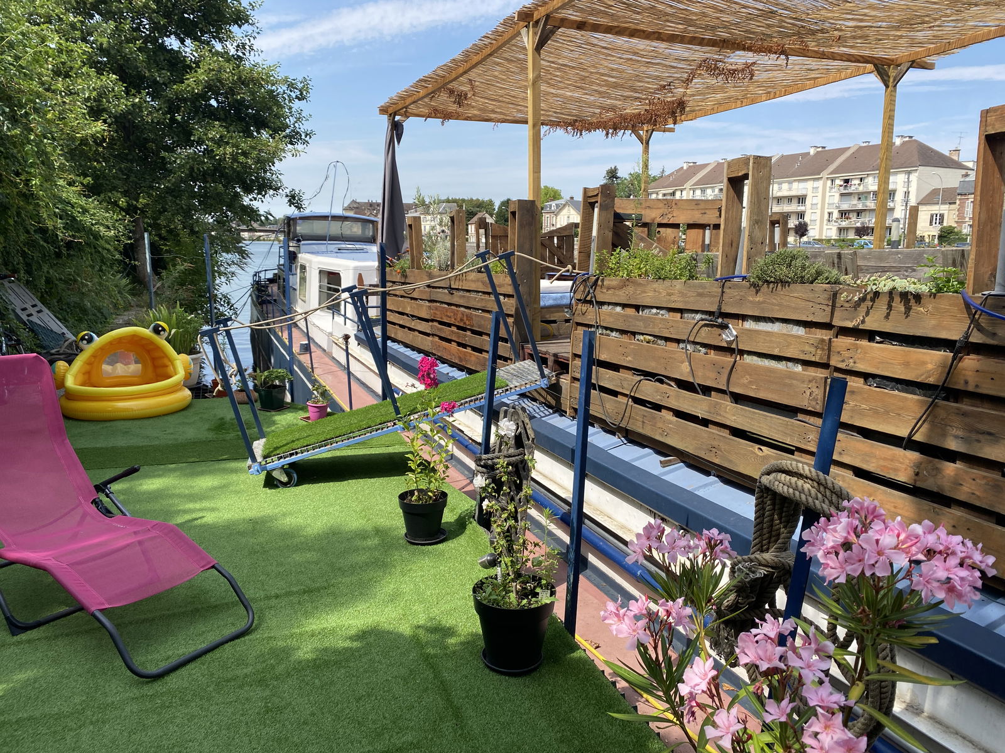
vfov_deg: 53.1
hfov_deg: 67.3
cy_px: 376
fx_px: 755
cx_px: 502
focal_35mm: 26
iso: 32
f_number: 1.8
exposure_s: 1/1808
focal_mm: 4.25
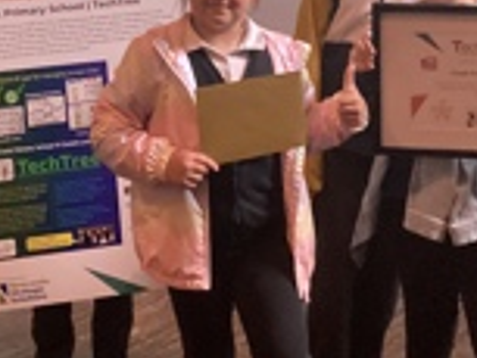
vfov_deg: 17.4
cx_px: 159
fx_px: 1117
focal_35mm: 81
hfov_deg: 24.0
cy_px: -65
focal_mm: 3.3
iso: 320
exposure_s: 1/33
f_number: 2.4
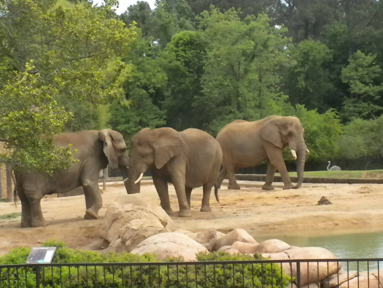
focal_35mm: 119
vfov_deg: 12.5
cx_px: 192
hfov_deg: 16.6
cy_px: 144
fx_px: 1317
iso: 640
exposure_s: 1/203
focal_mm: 21
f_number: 14
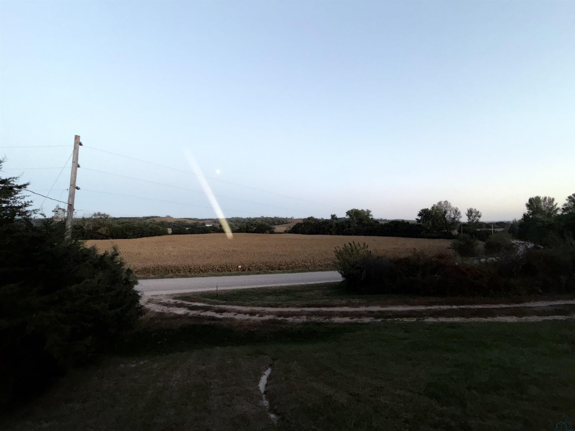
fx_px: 233
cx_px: 288
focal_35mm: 14
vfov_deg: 85.7
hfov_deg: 102.1
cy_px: 216
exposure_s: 1/66
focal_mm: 2.22
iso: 400
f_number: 2.2
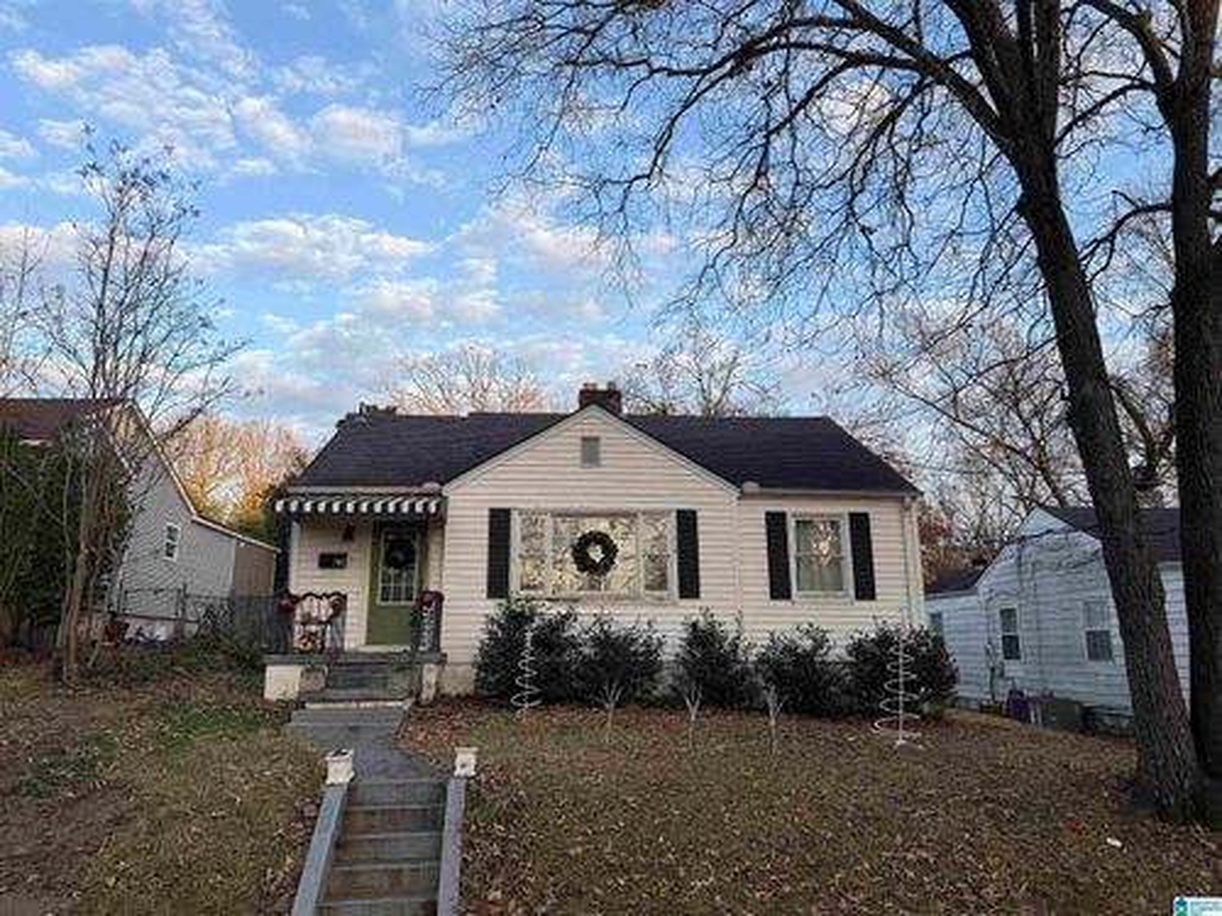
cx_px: 611
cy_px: 458
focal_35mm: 24
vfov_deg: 56.8
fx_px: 847
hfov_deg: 71.6
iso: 80
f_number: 1.78
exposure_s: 1/979
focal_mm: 6.76
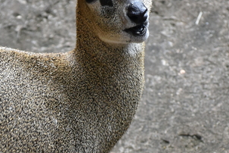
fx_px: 4160
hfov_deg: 3.2
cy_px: 136
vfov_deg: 2.1
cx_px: 43
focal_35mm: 654
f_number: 4.8
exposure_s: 1/320
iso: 800
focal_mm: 155
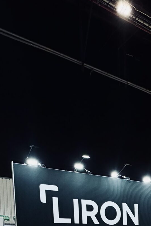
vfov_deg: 35.5
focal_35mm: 46
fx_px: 289
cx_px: 167
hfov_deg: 26.8
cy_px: 258
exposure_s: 1/100
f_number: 2.2
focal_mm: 2.22
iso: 160
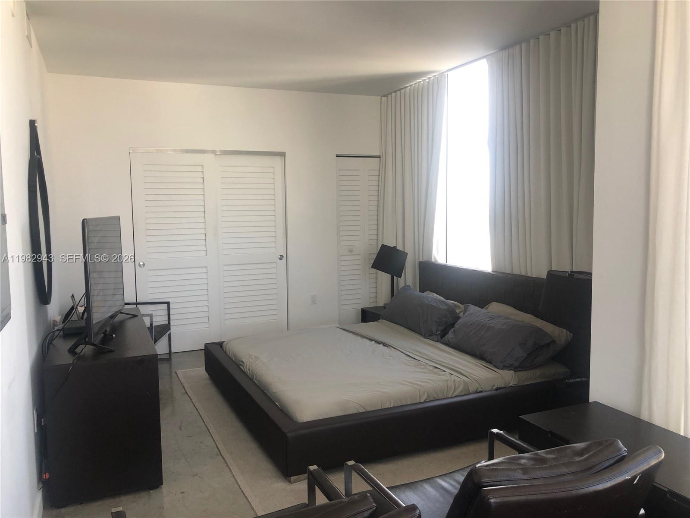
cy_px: 259
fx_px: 558
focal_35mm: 28
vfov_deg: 49.7
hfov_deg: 63.4
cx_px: 345
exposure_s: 1/40
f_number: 1.8
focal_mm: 3.99
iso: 25
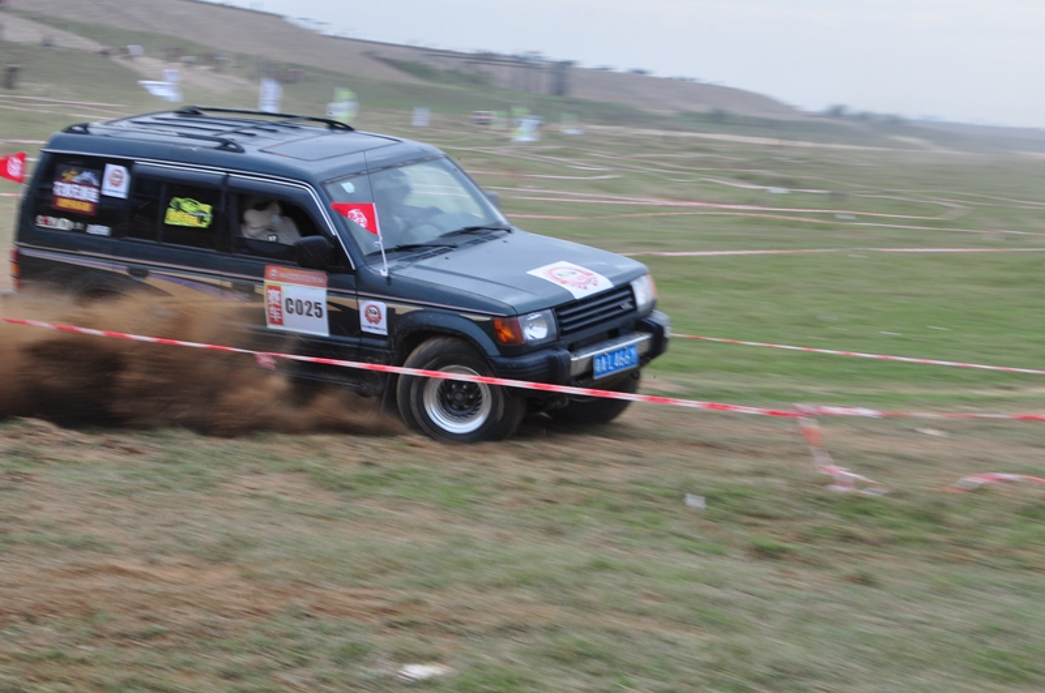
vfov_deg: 18.9
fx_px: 2087
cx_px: 522
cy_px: 346
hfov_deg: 28.1
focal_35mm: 72
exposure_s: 1/60
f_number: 18
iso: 250
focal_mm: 48
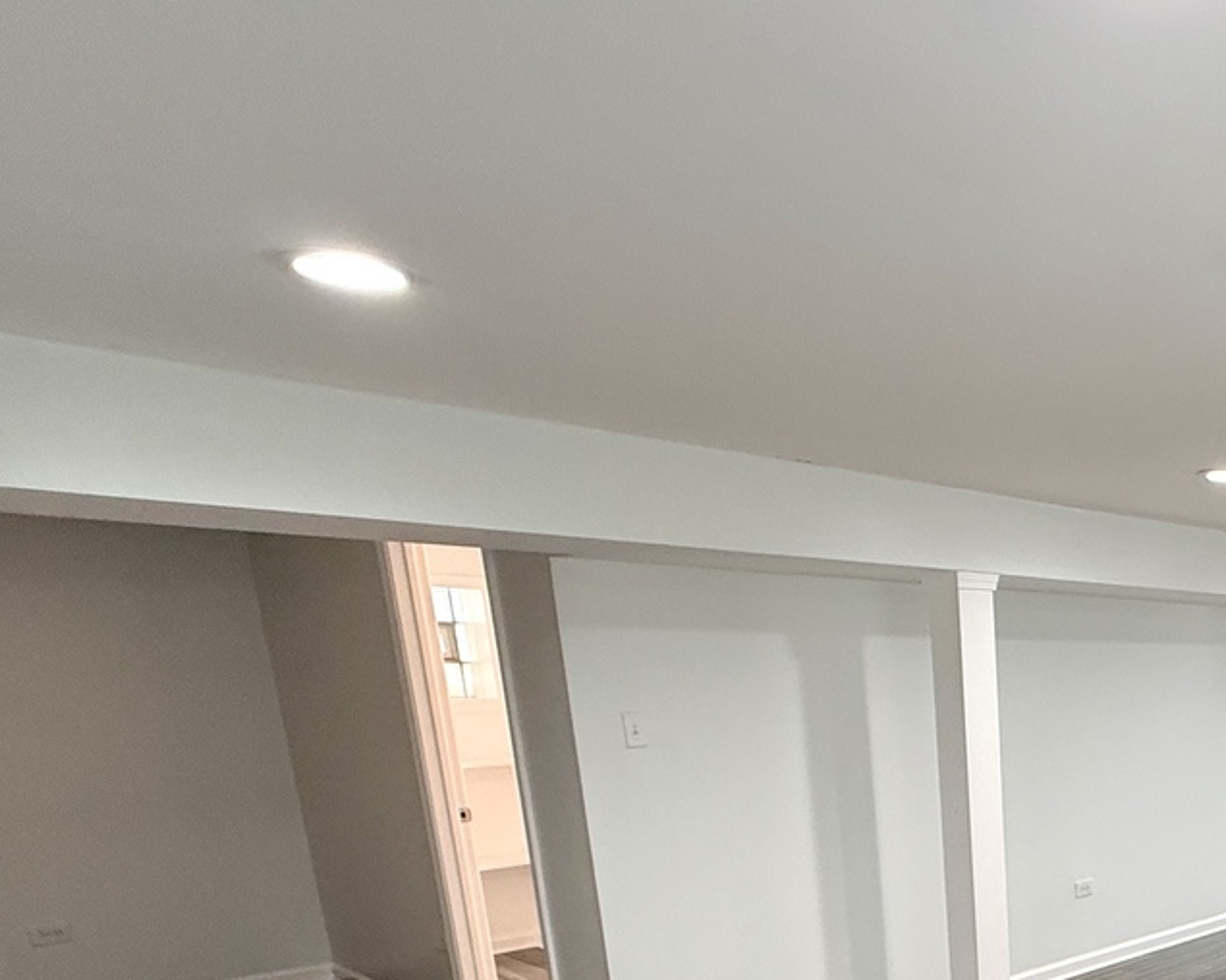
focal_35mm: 31
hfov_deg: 47.8
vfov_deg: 41.7
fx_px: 1125
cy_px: 953
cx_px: 1212
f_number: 2.2
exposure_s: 1/60
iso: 160
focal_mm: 2.22
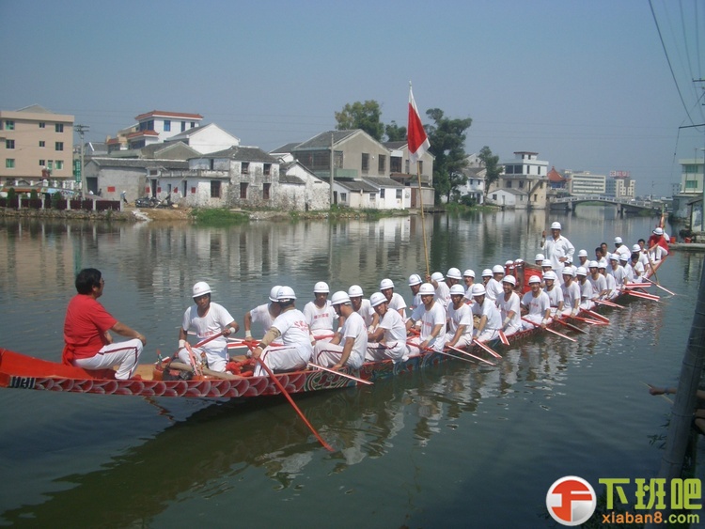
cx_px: 352
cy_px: 264
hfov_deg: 52.6
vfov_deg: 40.7
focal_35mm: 35
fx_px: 713
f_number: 4.3
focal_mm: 5.8
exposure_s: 1/640
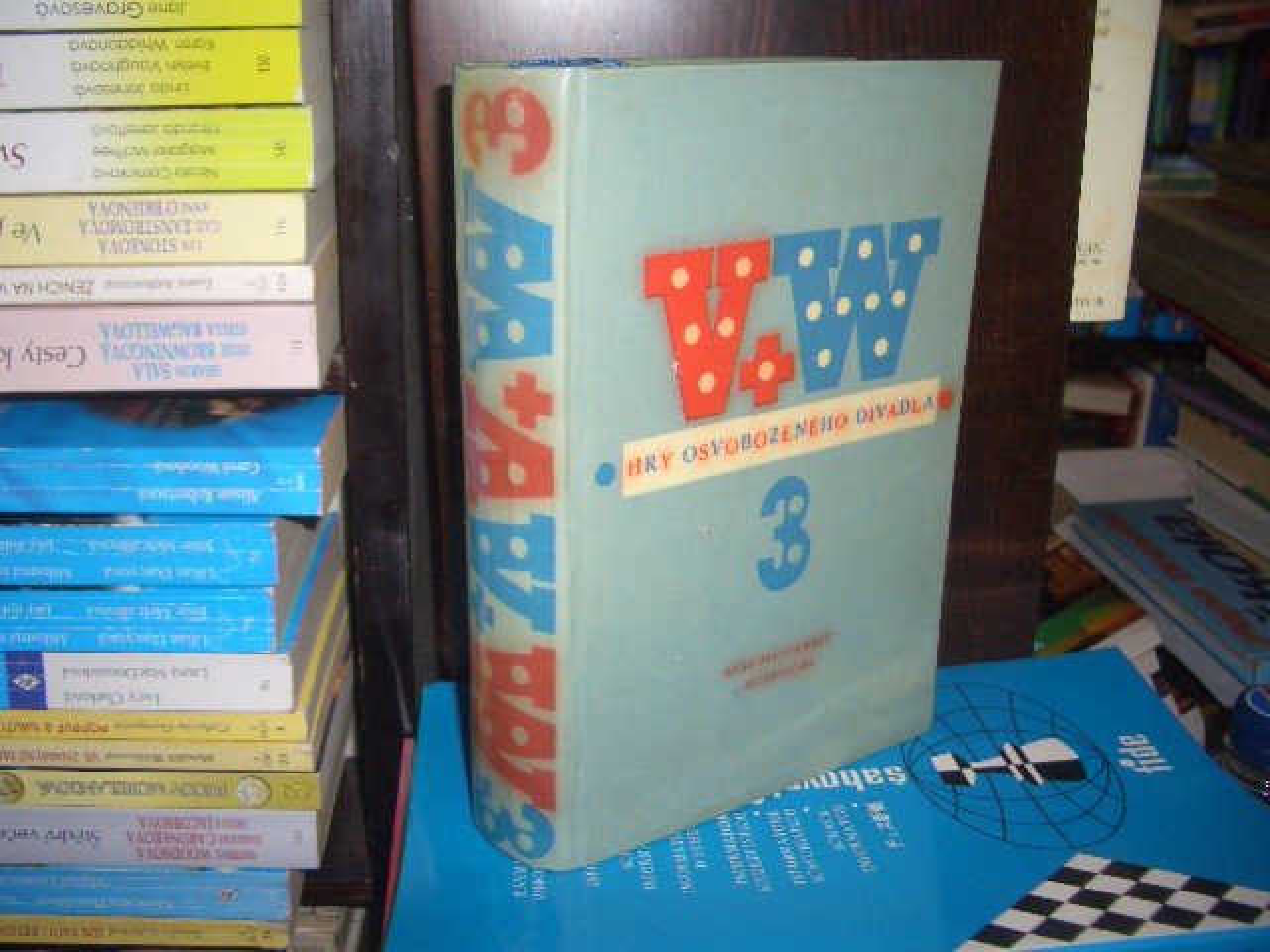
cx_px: 635
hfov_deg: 52.6
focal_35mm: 35
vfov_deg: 40.7
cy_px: 476
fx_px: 1284
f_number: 2.6
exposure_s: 1/60
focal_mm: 5.8
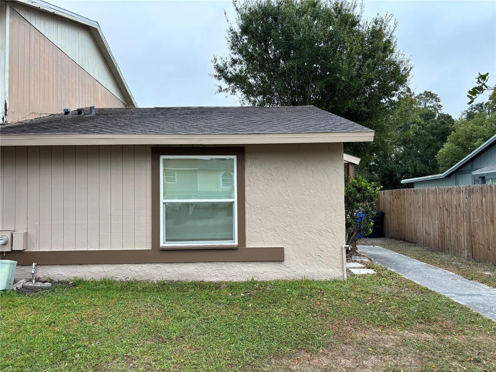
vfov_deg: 53.1
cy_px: 186
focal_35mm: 26
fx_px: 373
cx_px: 248
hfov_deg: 67.3
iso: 125
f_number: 1.6
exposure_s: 1/121
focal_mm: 5.96
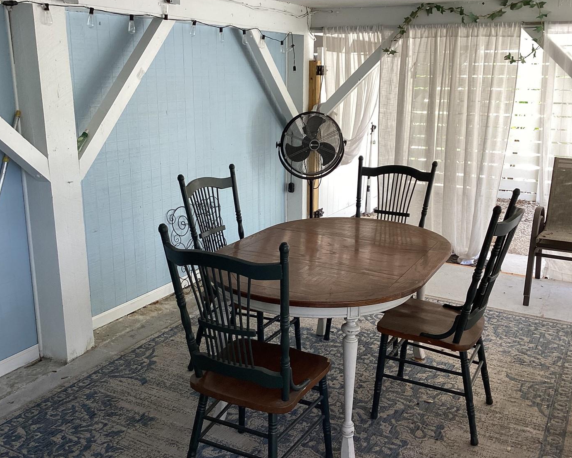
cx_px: 282
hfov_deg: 51.5
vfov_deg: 42.2
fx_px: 593
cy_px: 216
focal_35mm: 35
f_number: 2.4
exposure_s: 1/50
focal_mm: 3.3
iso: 50
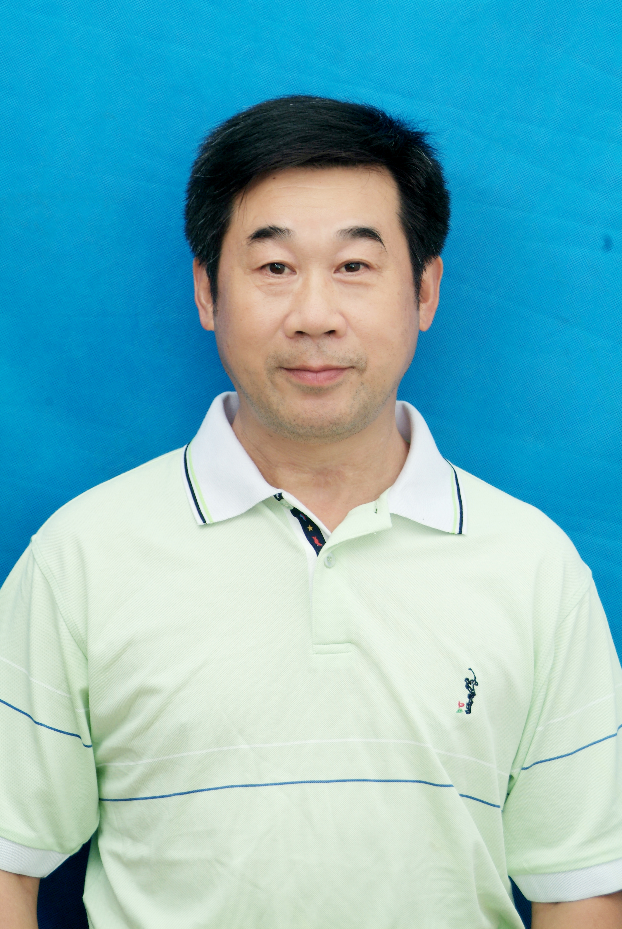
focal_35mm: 105
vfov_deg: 19.4
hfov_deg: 13.1
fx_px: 2714
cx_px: 311
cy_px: 464
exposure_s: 1/90
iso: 200
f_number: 4.8
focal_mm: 70
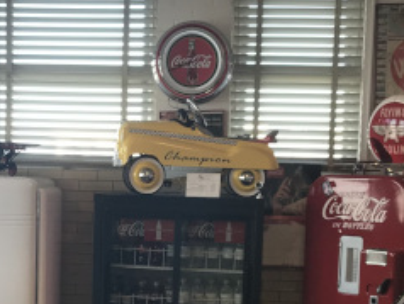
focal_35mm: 94
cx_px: 160
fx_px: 1098
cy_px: 302
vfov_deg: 15.5
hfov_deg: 20.8
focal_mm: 3.99
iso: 25
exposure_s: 1/40
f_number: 1.8
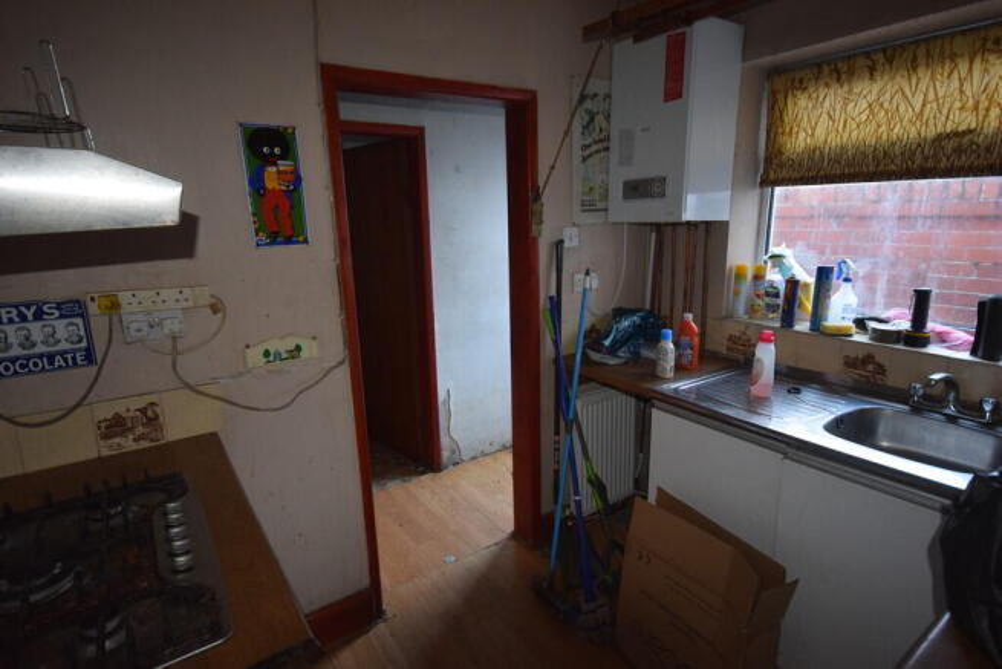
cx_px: 501
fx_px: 543
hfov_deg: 85.4
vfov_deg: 63.2
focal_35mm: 20
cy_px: 334
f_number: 4.5
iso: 1800
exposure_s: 1/60
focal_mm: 13
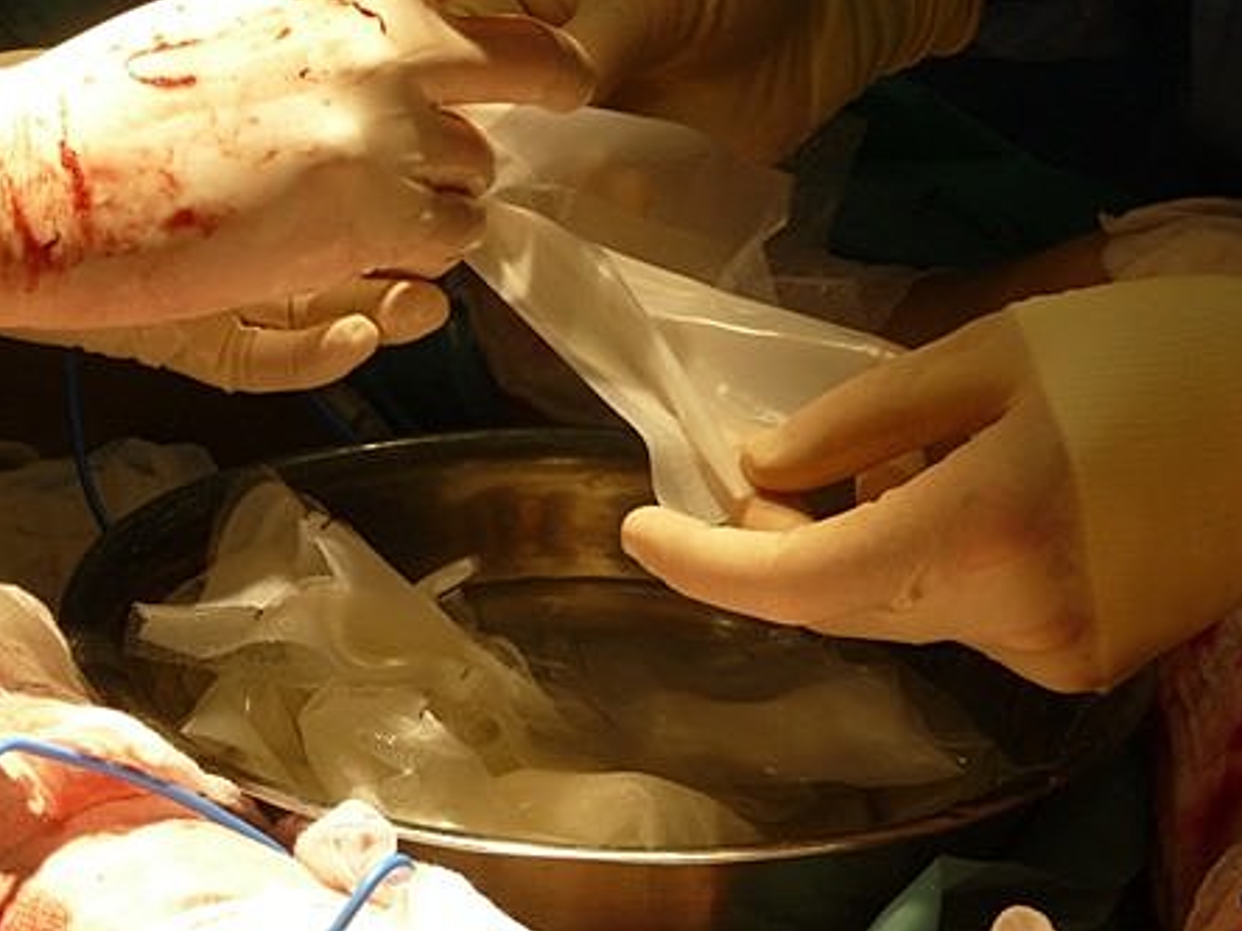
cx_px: 621
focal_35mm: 113
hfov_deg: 17.4
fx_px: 4054
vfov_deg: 13.1
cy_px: 464
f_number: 4.7
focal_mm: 19.1
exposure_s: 1/80
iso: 100
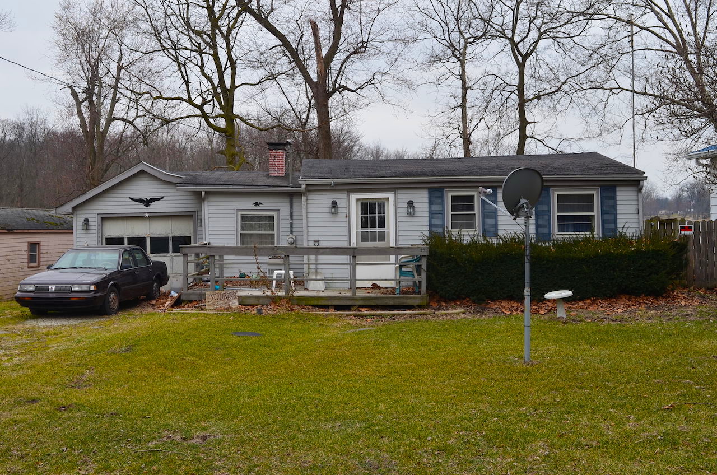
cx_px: 358
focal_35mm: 42
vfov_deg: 31.8
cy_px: 238
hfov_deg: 46.5
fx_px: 835
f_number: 11
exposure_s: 1/125
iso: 180
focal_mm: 28
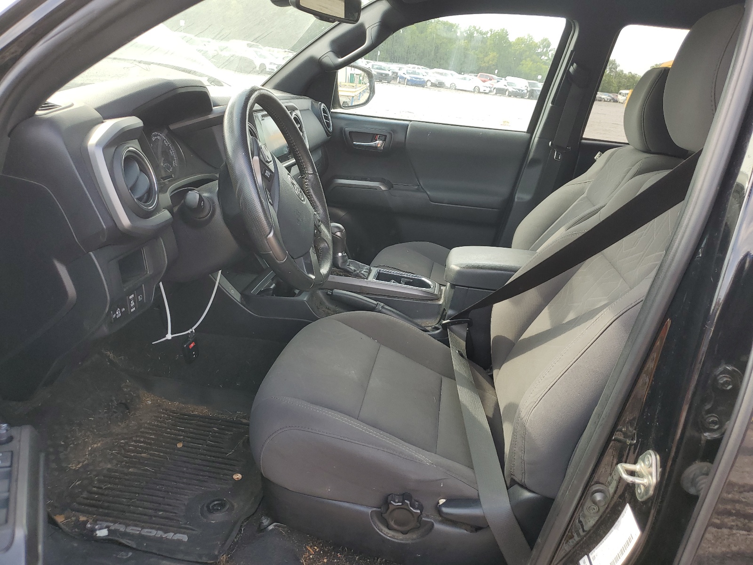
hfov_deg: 67.3
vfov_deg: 53.1
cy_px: 282
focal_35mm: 26
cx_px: 376
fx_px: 566
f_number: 1.5
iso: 50
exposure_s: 1/238
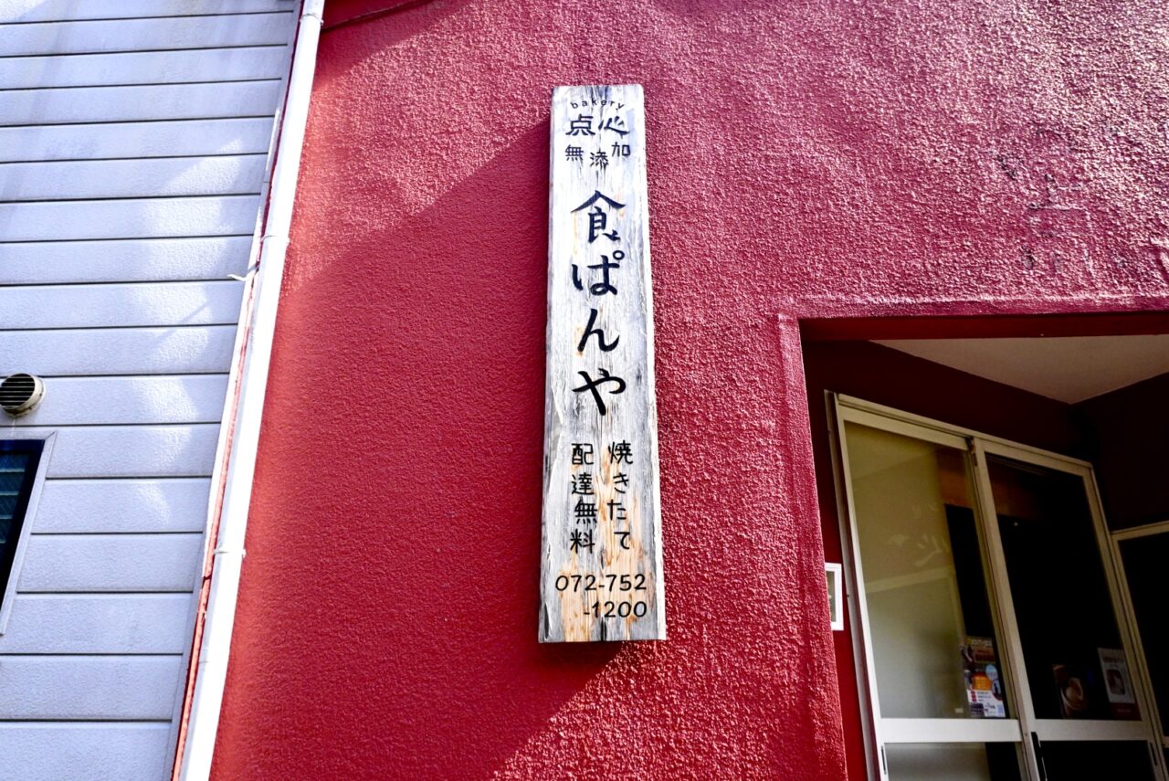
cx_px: 584
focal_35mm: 26
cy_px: 390
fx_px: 828
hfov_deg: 70.4
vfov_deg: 50.5
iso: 800
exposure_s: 1/1000
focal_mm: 17
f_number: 5.6
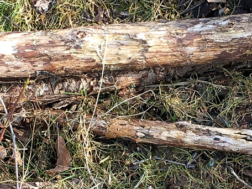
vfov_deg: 12.1
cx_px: 112
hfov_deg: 16.1
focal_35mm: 122
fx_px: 888
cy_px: 122
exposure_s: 1/180
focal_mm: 4.15
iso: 25
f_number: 2.2
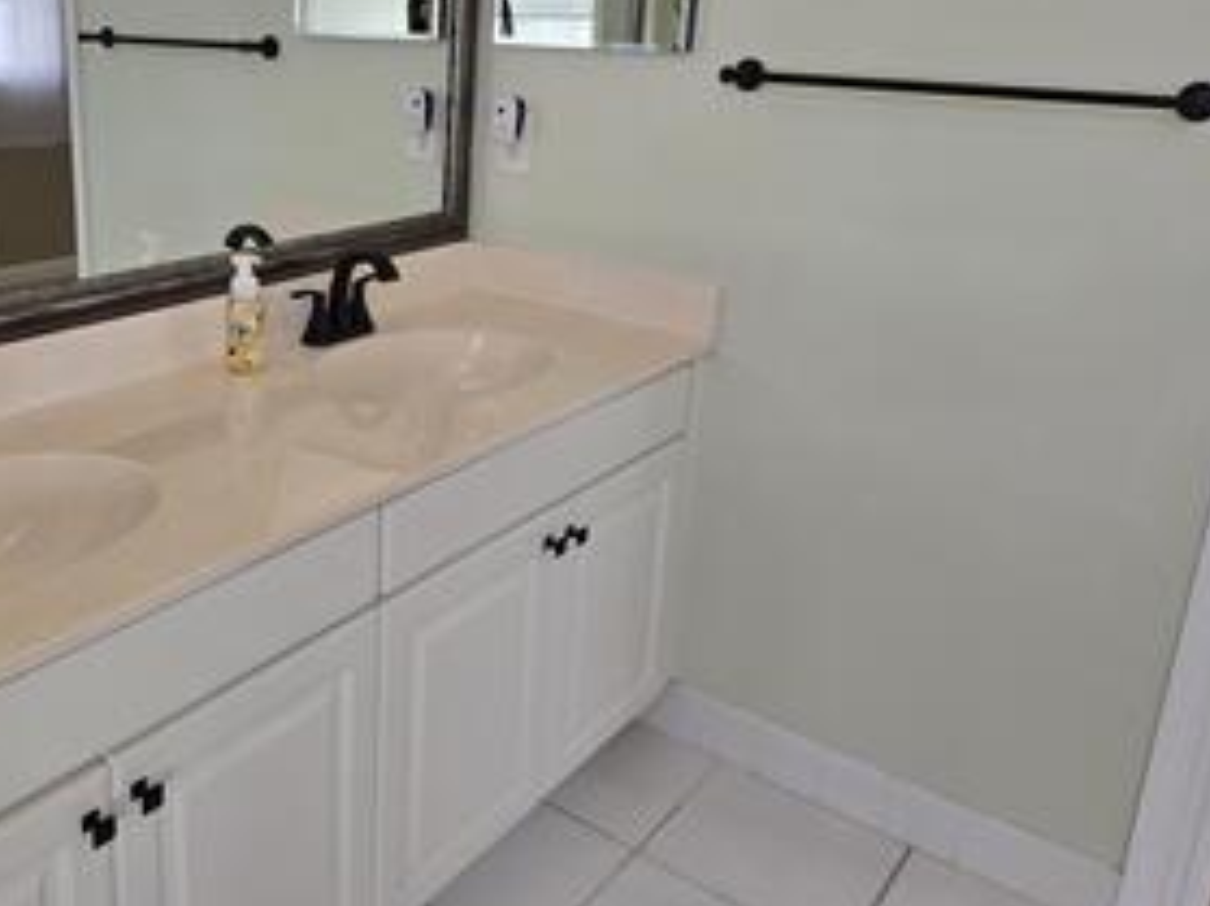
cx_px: 356
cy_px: 347
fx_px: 1153
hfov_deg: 53.7
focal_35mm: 33
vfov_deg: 42.6
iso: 32
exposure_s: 1/120
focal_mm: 6.3
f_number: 1.7
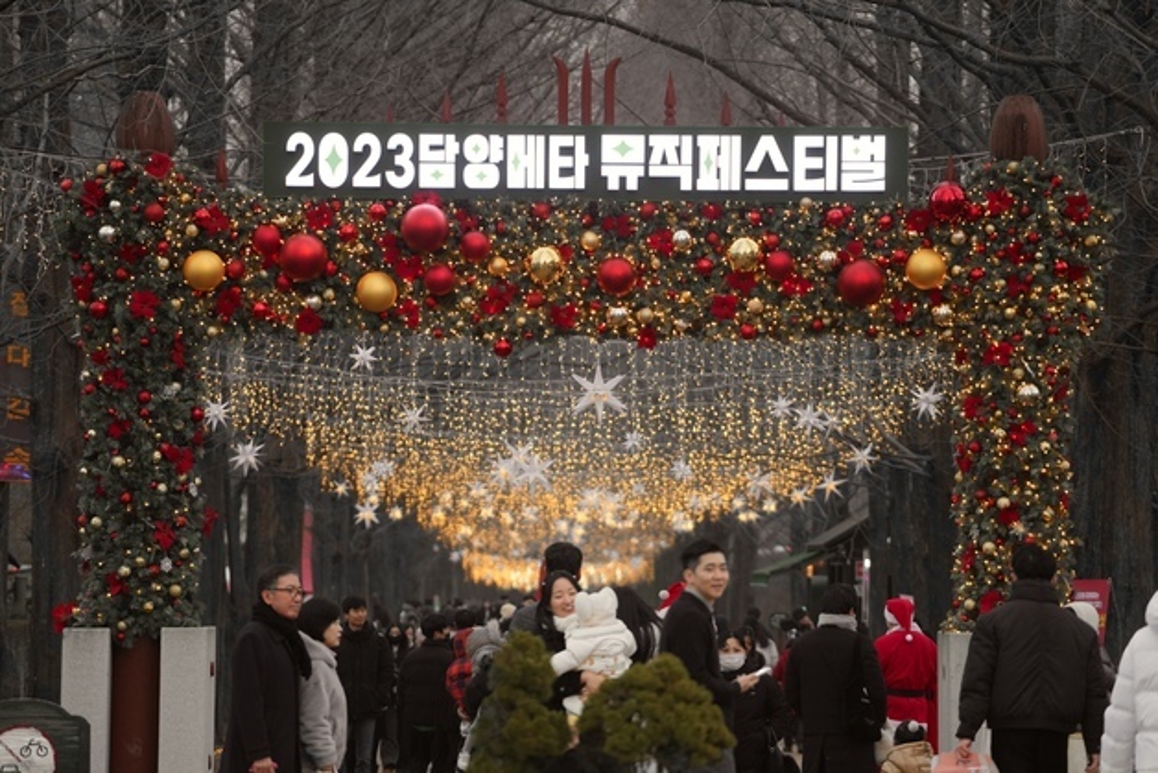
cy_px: 386
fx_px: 5727
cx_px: 579
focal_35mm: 178
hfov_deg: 11.5
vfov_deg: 7.7
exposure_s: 1/200
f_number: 4
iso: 1250
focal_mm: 178
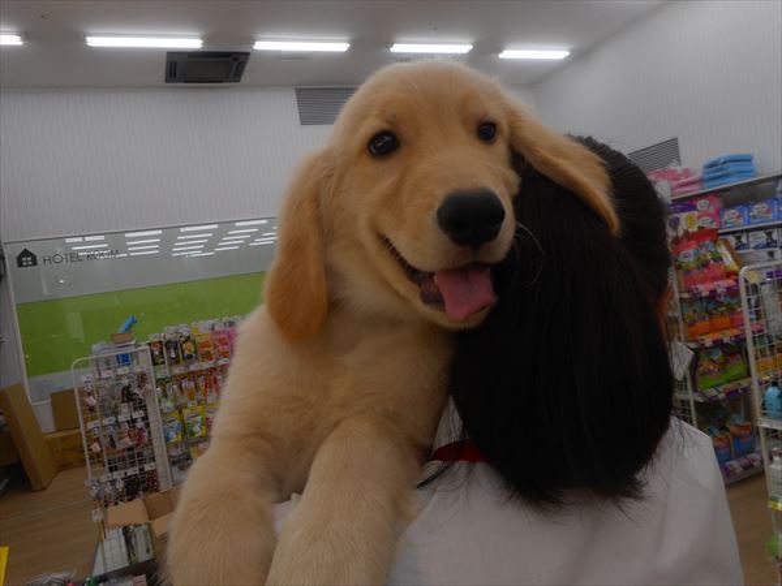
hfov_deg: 69.4
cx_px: 391
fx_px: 565
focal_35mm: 25
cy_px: 293
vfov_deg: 54.9
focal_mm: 4.5
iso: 80
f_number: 3.7
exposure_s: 1/50
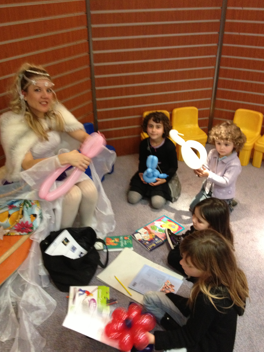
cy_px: 172
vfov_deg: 51.3
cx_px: 132
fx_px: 366
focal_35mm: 36
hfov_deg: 39.7
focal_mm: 4.28
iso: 400
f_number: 2.4
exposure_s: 1/20
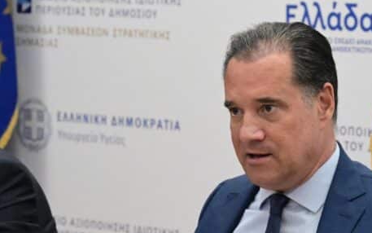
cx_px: 273
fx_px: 2728
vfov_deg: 4.9
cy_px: 181
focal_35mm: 269
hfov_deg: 7.8
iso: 8000
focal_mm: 105
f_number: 7.1
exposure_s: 1/320
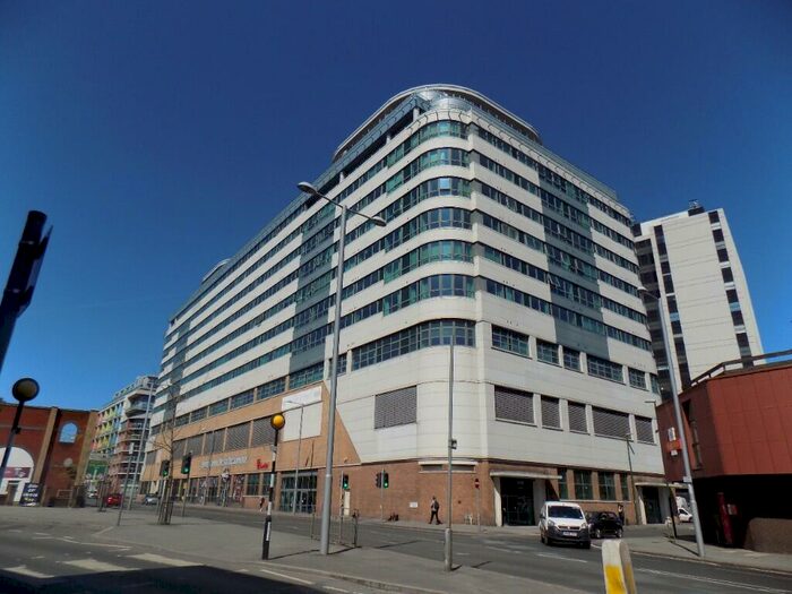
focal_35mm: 23
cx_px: 396
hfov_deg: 73.9
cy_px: 297
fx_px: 526
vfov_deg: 58.9
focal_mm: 4
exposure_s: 1/200
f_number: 9.9
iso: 80
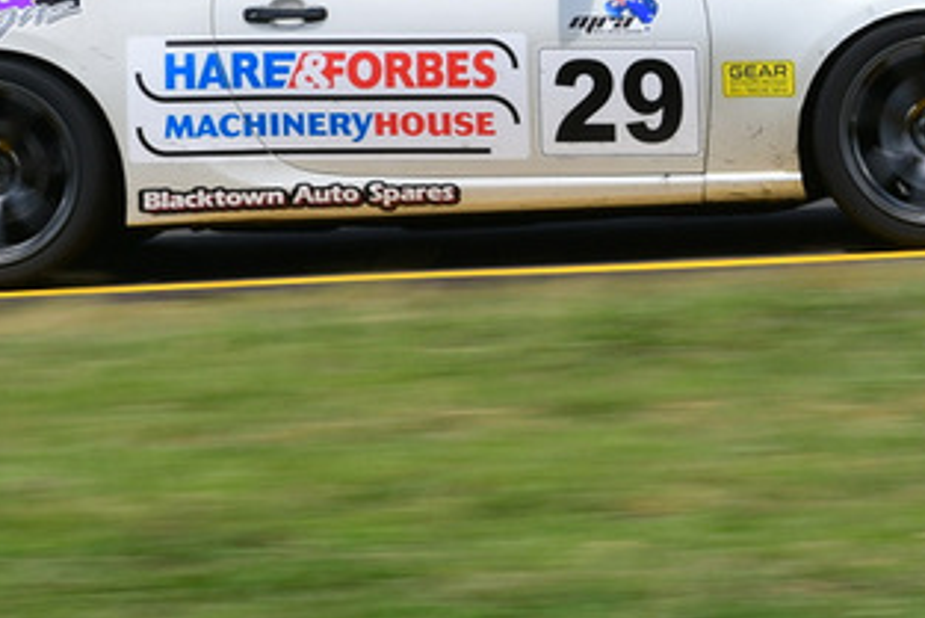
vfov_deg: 1.6
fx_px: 22672
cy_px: -130
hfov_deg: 2.3
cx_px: 662
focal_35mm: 882
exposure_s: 1/320
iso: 200
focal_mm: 230
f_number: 13
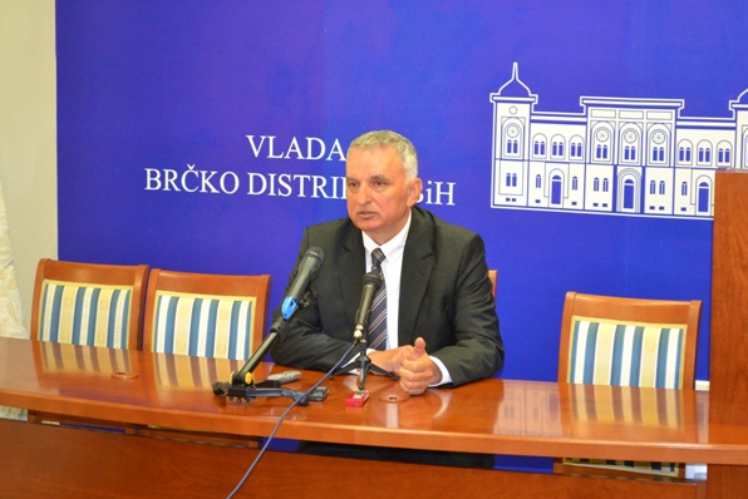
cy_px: 251
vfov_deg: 15.5
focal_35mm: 89
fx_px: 1840
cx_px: 378
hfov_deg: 23.0
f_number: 5.6
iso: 2500
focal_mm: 55
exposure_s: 1/60
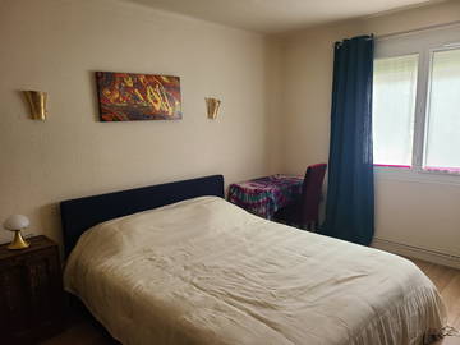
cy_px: 172
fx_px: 346
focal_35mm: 26
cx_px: 230
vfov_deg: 53.1
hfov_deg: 67.3
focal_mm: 5.4
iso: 200
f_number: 1.8
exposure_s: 1/40
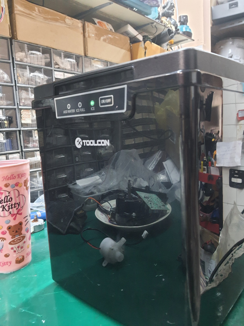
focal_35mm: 26
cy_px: 163
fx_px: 244
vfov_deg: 67.3
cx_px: 122
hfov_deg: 53.1
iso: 640
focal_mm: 4.32
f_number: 1.7
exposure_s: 1/24
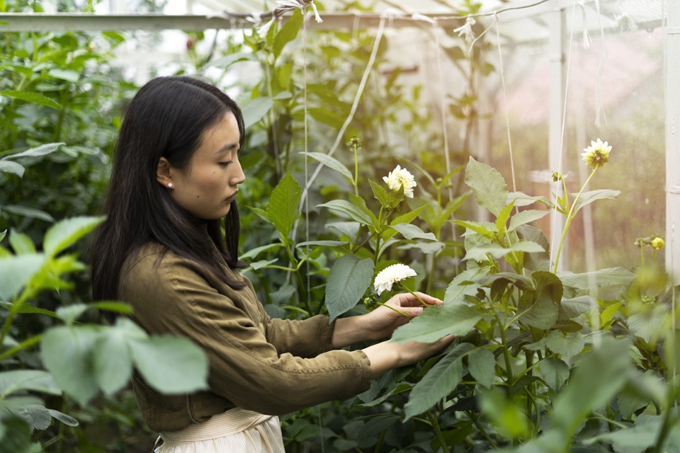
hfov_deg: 39.6
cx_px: 340
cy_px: 226
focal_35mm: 50
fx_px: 944
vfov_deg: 27.0
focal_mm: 50
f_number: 1.8
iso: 400
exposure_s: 1/250
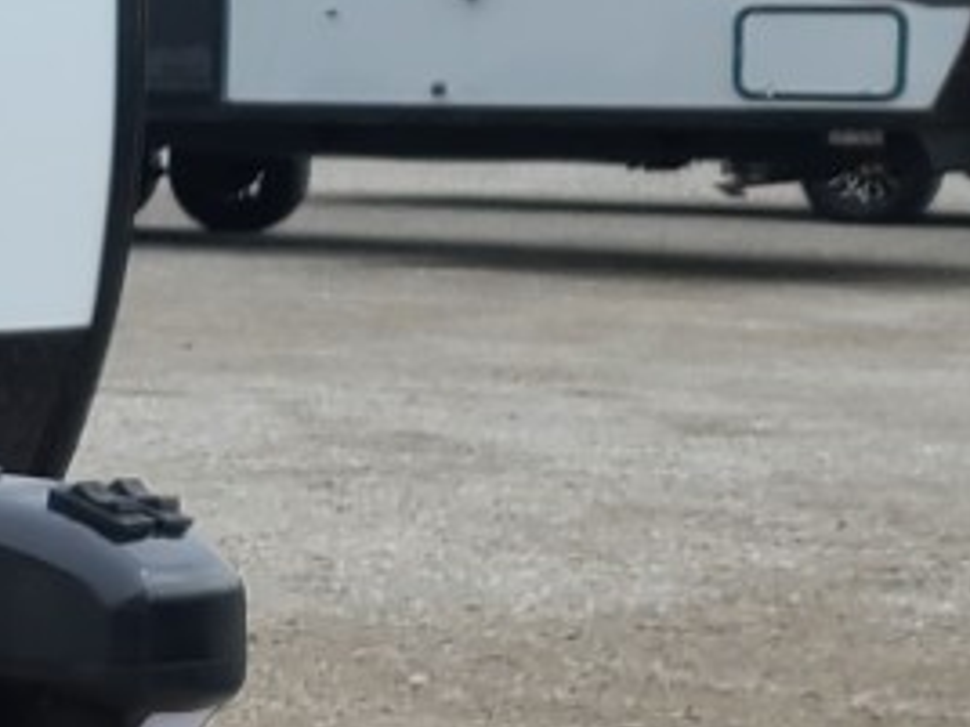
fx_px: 5016
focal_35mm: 179
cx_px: -2269
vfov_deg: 8.3
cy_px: 213
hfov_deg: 8.5
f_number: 1.8
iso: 16
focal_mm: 7
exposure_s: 1/652
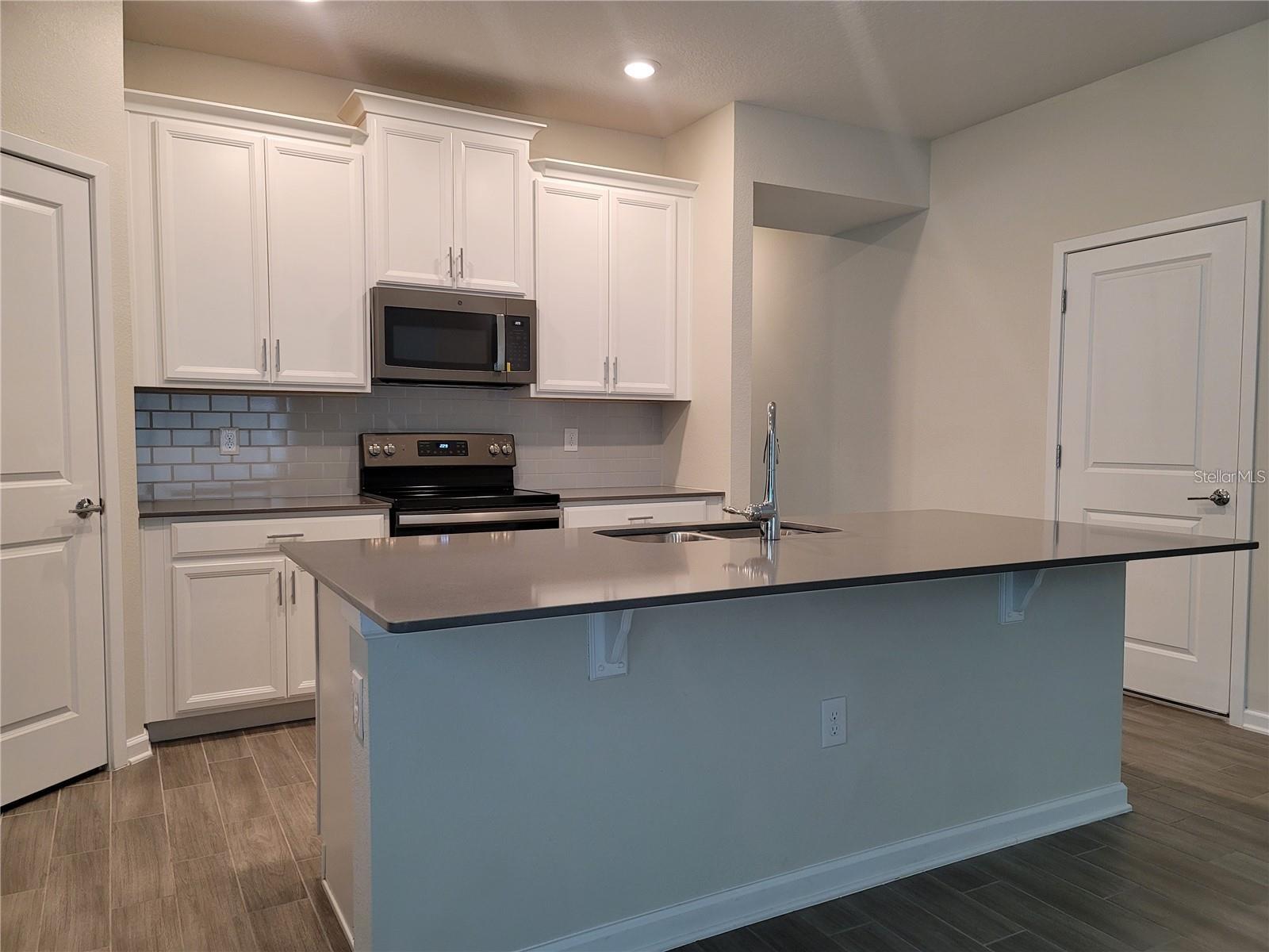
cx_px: 634
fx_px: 916
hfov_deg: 69.4
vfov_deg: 54.9
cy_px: 476
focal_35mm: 25
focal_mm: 7
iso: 250
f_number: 1.8
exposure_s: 1/119
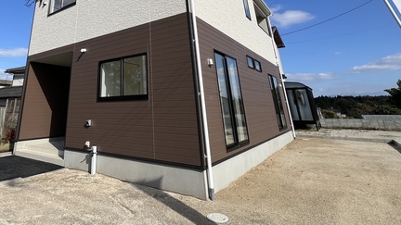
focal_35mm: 21
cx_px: 136
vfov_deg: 47.7
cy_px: 19
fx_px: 223
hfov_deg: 81.3
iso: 32
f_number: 1.8
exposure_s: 1/1980
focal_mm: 1.57
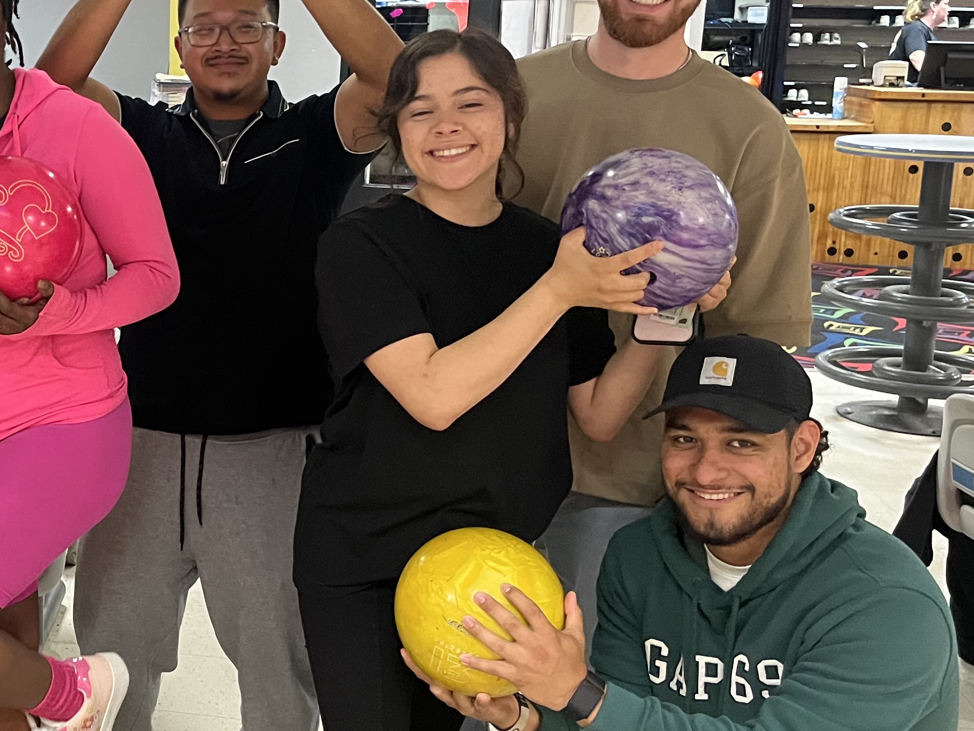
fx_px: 1491
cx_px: 52
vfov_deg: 27.4
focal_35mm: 53
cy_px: 275
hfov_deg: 33.7
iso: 500
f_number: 1.6
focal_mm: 5.1
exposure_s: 1/40
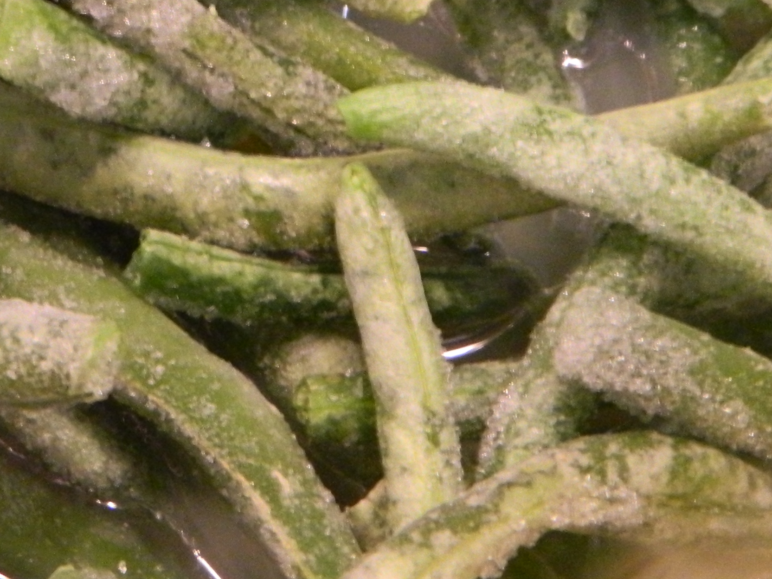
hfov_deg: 16.0
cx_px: 144
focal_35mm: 122
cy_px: -67
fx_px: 2721
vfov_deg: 11.9
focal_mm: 8.4
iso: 400
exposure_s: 1/6
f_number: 3.6
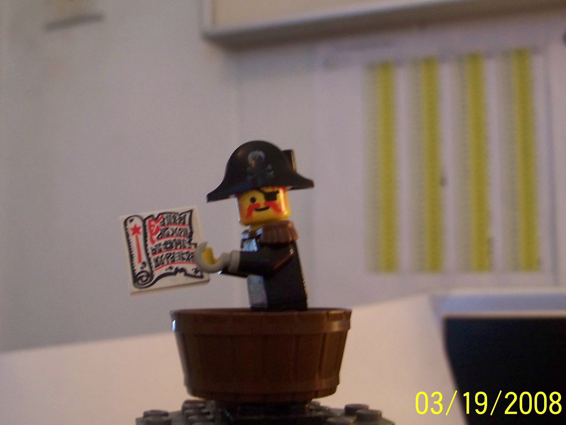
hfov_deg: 39.5
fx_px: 785
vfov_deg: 30.3
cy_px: 198
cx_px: 234
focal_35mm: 48
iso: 400
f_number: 2.8
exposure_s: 1/20
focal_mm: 7.8
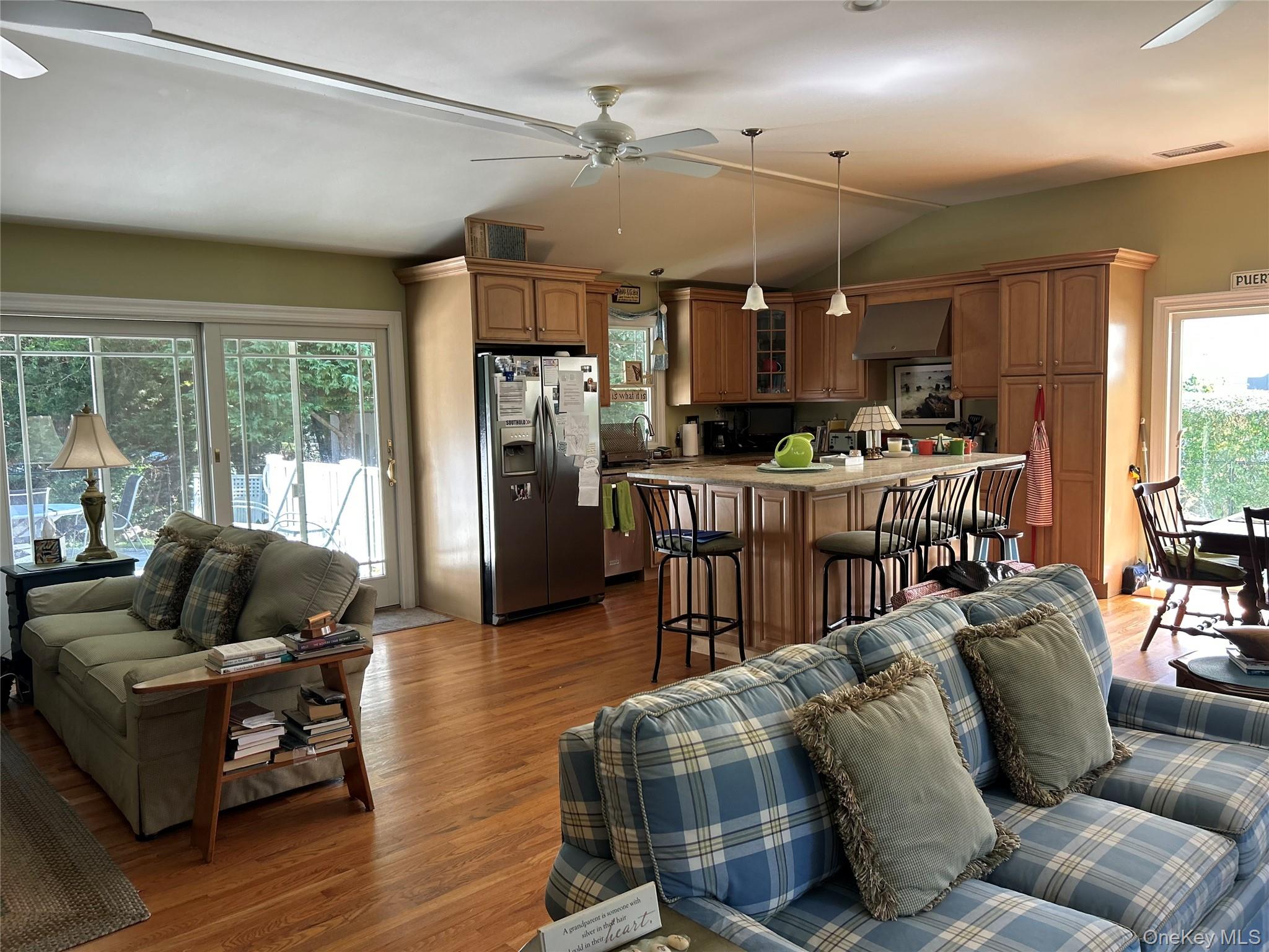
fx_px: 953
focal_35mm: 26
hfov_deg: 67.3
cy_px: 476
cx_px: 634
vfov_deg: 53.1
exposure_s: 1/120
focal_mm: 5.7
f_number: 1.5
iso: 125
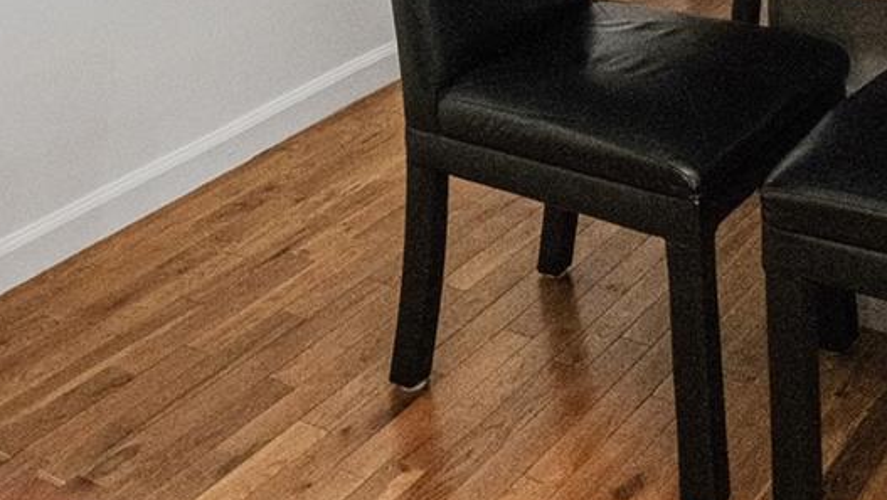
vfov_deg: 15.3
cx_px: 539
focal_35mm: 61
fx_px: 1435
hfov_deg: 34.2
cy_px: -541
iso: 1600
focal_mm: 10
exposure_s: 1/50
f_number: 8
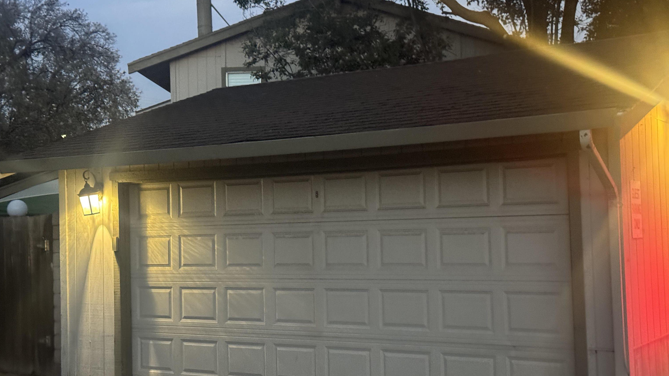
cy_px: 202
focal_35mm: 53
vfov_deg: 22.6
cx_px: 334
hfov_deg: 39.2
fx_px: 940
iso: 640
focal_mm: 6.76
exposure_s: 1/24
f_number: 1.78
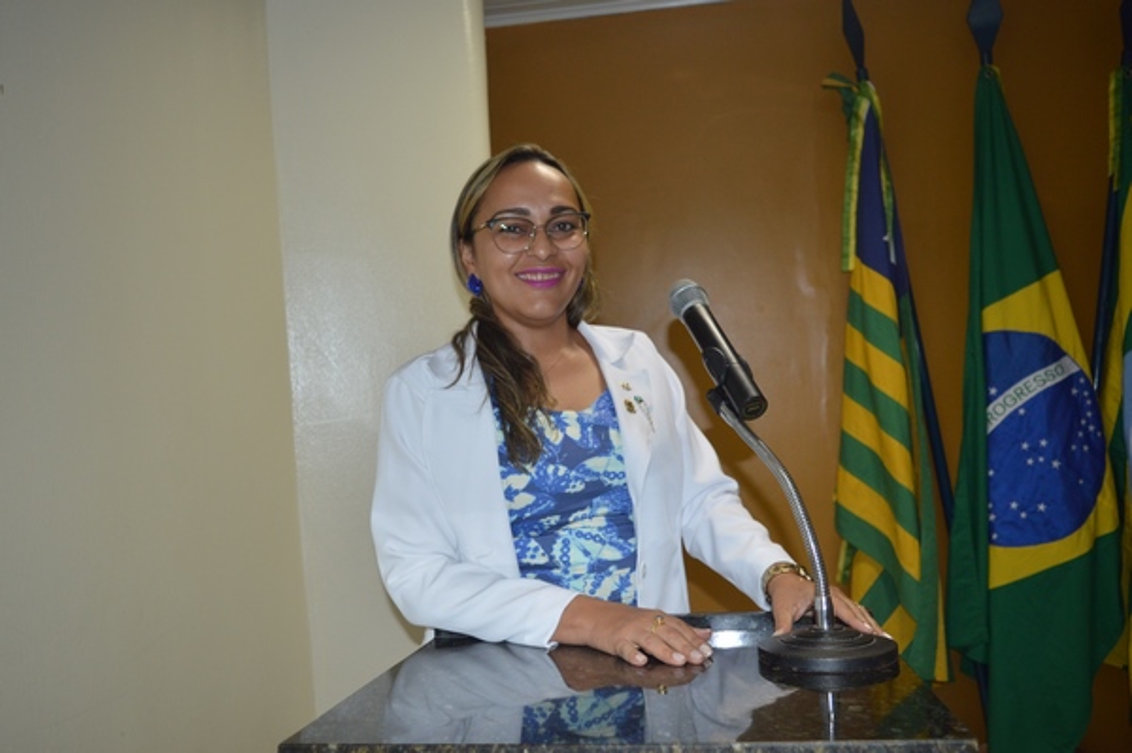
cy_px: 376
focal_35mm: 30
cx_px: 566
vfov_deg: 43.5
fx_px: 943
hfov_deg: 62.0
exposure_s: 1/60
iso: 400
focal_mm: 20
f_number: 3.8
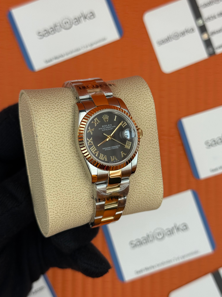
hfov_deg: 30.3
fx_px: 410
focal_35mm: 48
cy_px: 148
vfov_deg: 39.7
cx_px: 111
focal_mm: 6.76
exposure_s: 1/846
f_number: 1.78
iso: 64
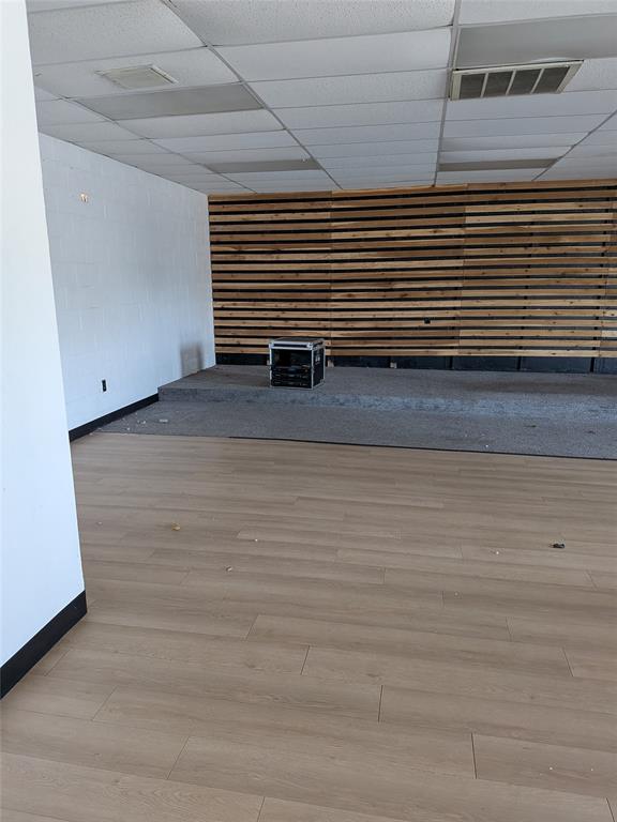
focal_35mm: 24
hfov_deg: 56.8
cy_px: 411
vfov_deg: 71.6
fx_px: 570
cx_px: 308
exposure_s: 1/100
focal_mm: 4.53
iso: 269
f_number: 1.7
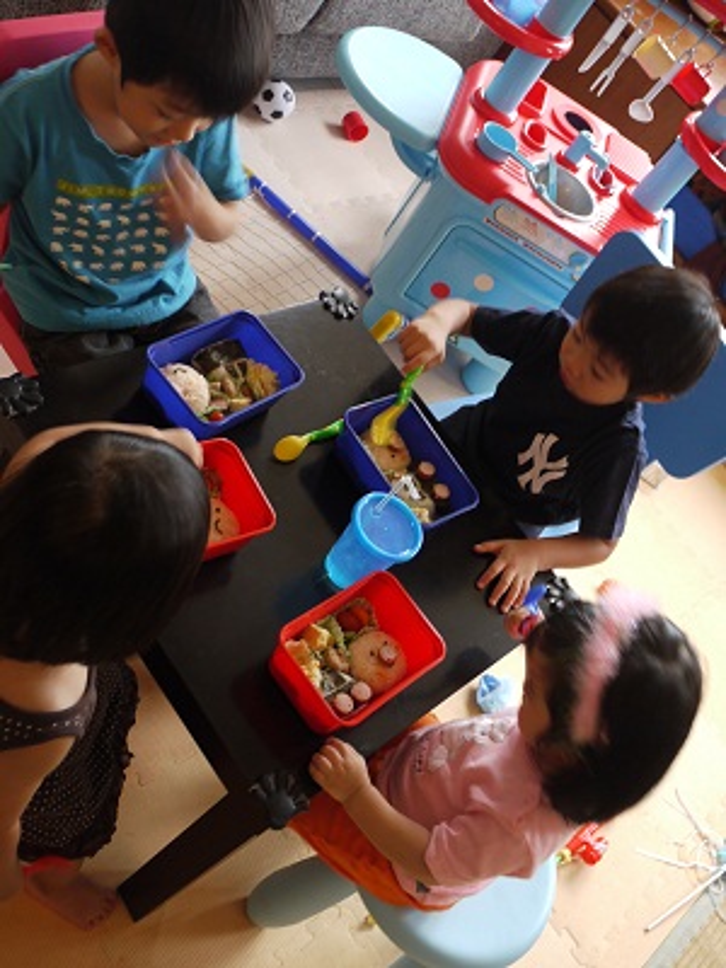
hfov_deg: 39.7
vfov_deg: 51.4
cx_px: 363
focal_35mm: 36
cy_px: 484
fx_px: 1007
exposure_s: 1/8
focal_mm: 18
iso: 400
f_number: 4
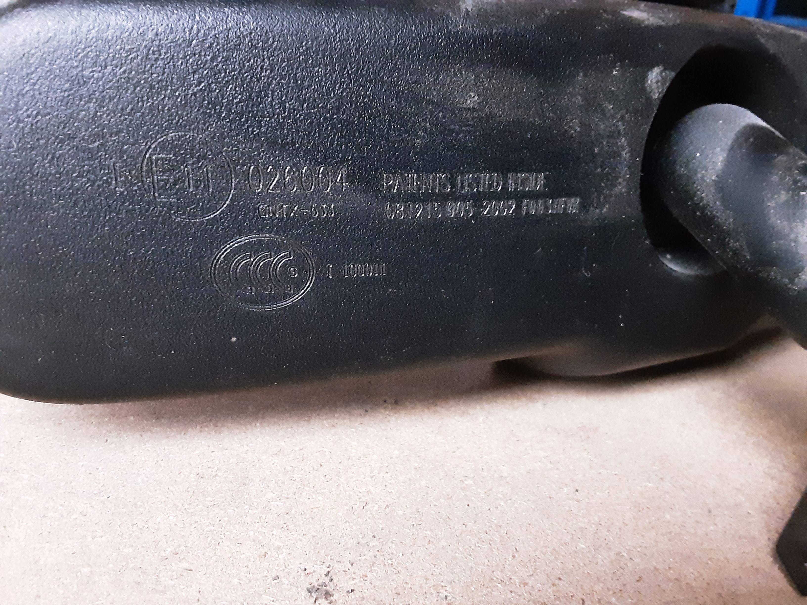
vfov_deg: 51.4
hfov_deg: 65.3
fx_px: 629
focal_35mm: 27
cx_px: 404
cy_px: 302
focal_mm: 2.91
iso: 640
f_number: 1.9
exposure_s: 1/10
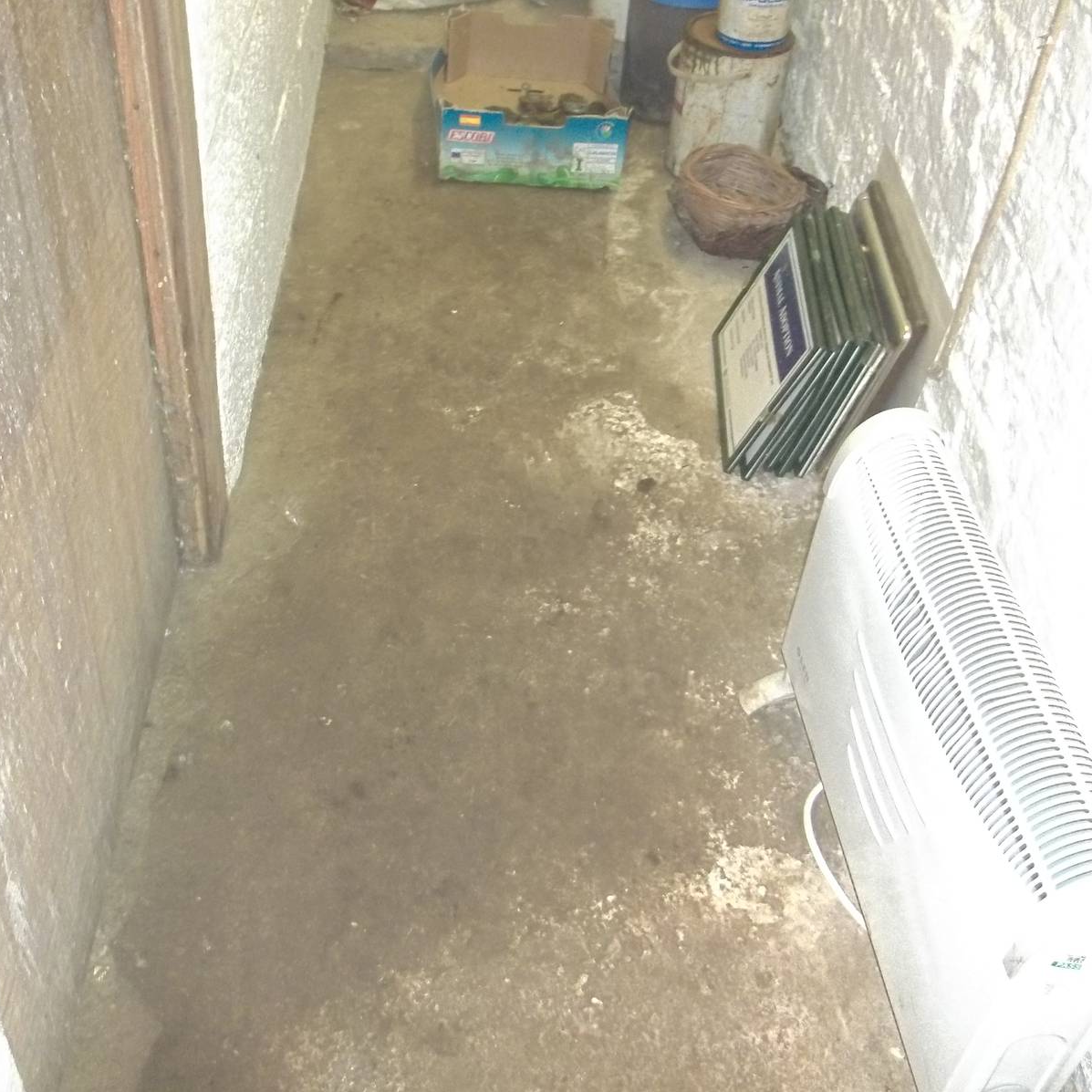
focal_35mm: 39
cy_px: 546
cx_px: 472
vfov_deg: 42.8
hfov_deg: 42.7
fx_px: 1392
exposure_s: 1/30
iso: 400
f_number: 3.3
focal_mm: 5.9
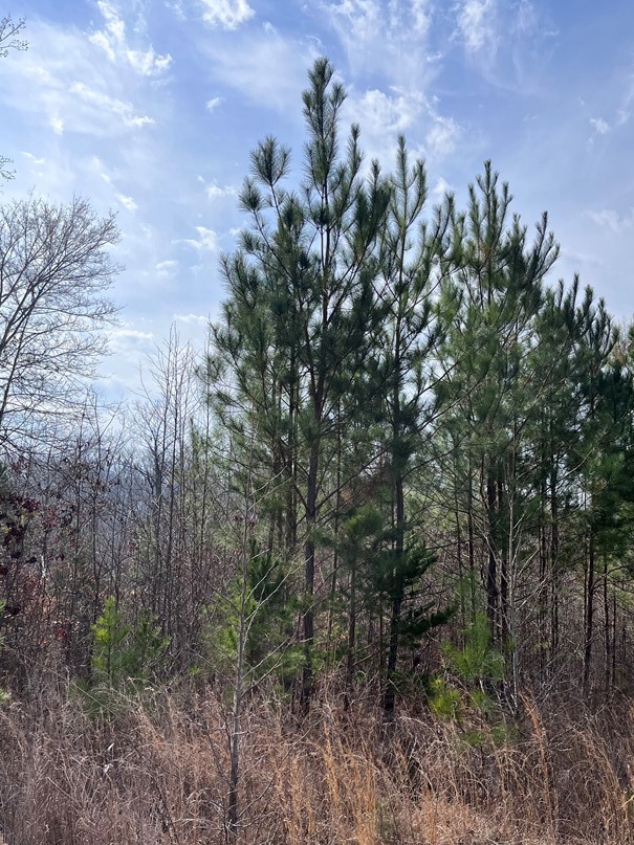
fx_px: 806
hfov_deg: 42.8
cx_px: 369
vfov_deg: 55.1
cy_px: 487
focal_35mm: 33
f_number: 1.6
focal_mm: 5.1
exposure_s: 1/4484
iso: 50
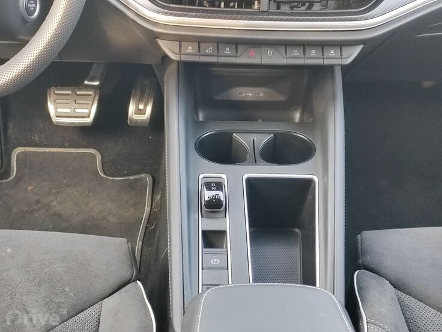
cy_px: 166
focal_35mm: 54
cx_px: 221
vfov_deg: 27.0
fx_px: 690
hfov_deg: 35.5
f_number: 1.9
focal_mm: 5.52
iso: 640
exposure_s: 1/100
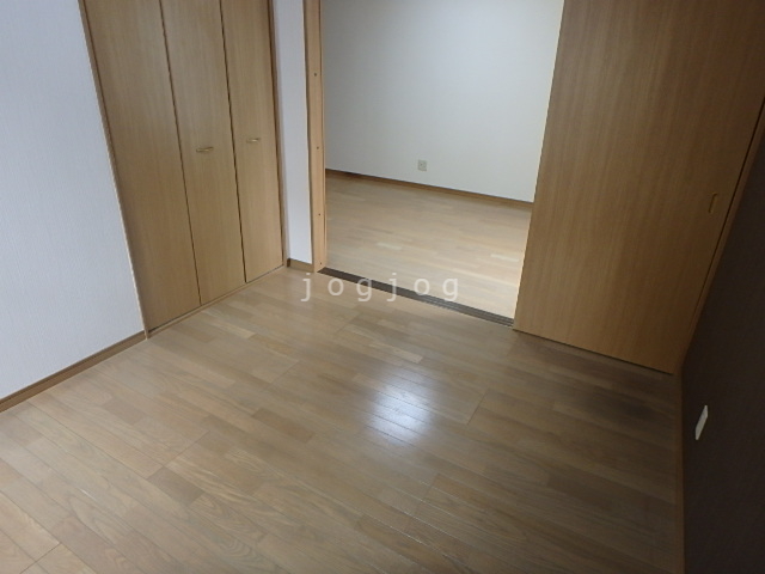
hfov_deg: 79.0
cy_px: 287
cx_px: 382
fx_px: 464
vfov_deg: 63.4
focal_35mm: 21
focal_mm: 3.7
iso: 200
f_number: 3.5
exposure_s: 1/30
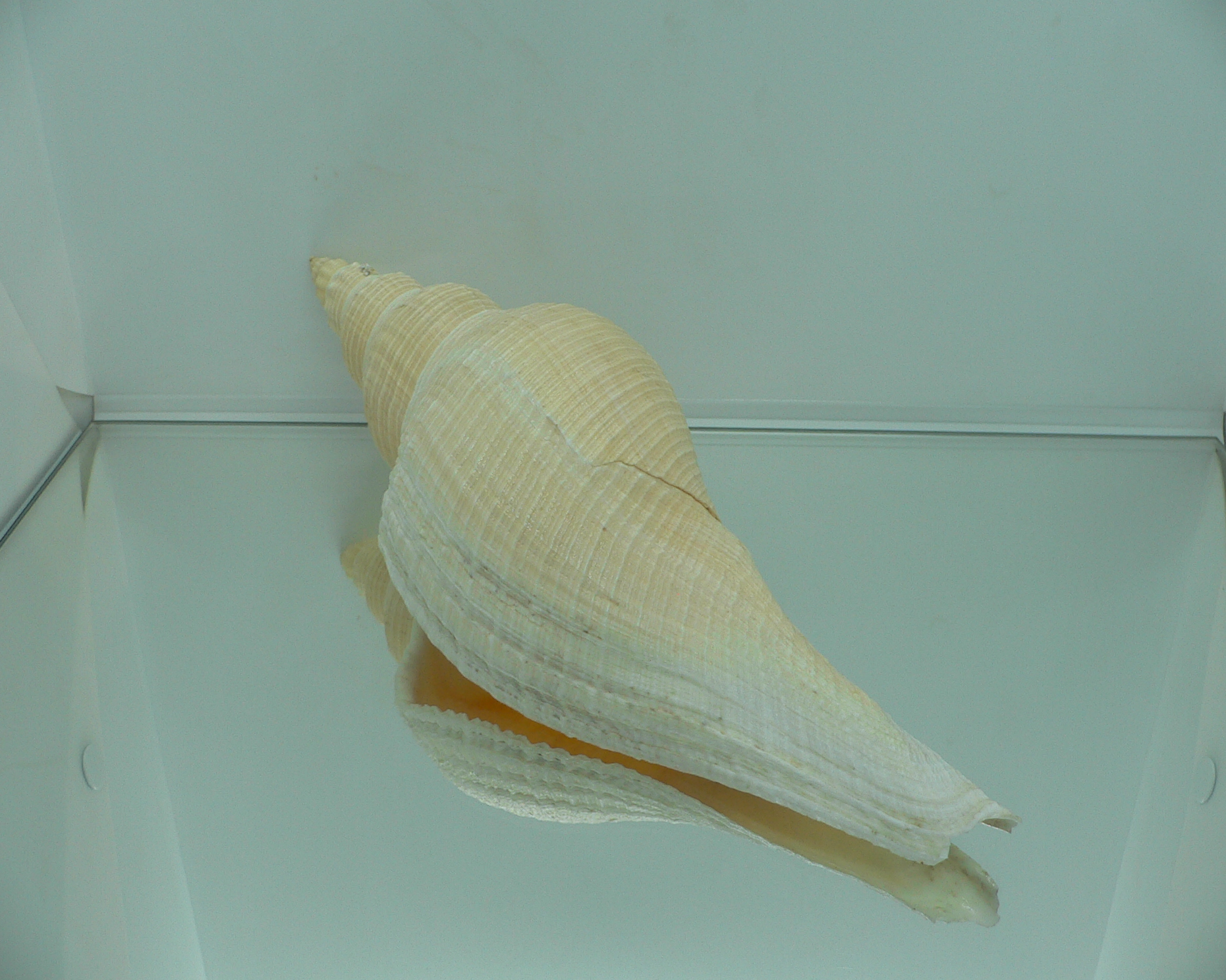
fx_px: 1343
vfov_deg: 40.1
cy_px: 496
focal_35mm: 37
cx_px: 604
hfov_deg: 49.1
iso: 80
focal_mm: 4.6
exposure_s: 1/80
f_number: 2.8
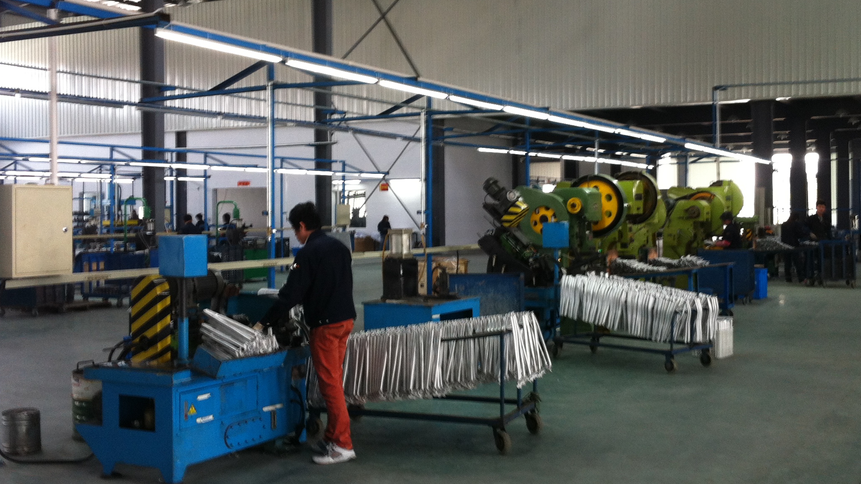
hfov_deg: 42.9
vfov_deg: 24.9
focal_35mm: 48
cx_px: 465
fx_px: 1096
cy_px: 200
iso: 80
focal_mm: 3.85
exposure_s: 1/17
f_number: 2.8
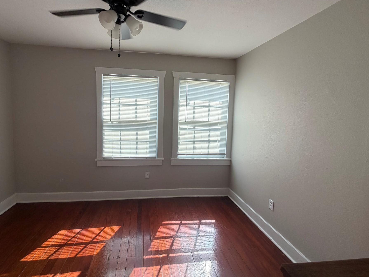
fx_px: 171
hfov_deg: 94.2
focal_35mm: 16
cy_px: 123
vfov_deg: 77.8
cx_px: 165
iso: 64
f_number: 2.2
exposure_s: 1/157
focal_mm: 2.22
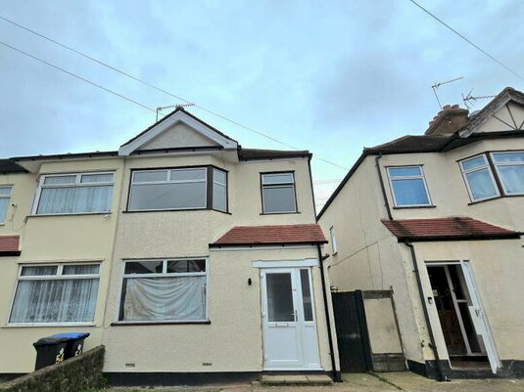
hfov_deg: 90.6
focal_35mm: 17
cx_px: 231
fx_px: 257
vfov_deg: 74.6
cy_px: 212
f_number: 2.2
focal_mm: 2.2
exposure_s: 1/1429
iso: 50
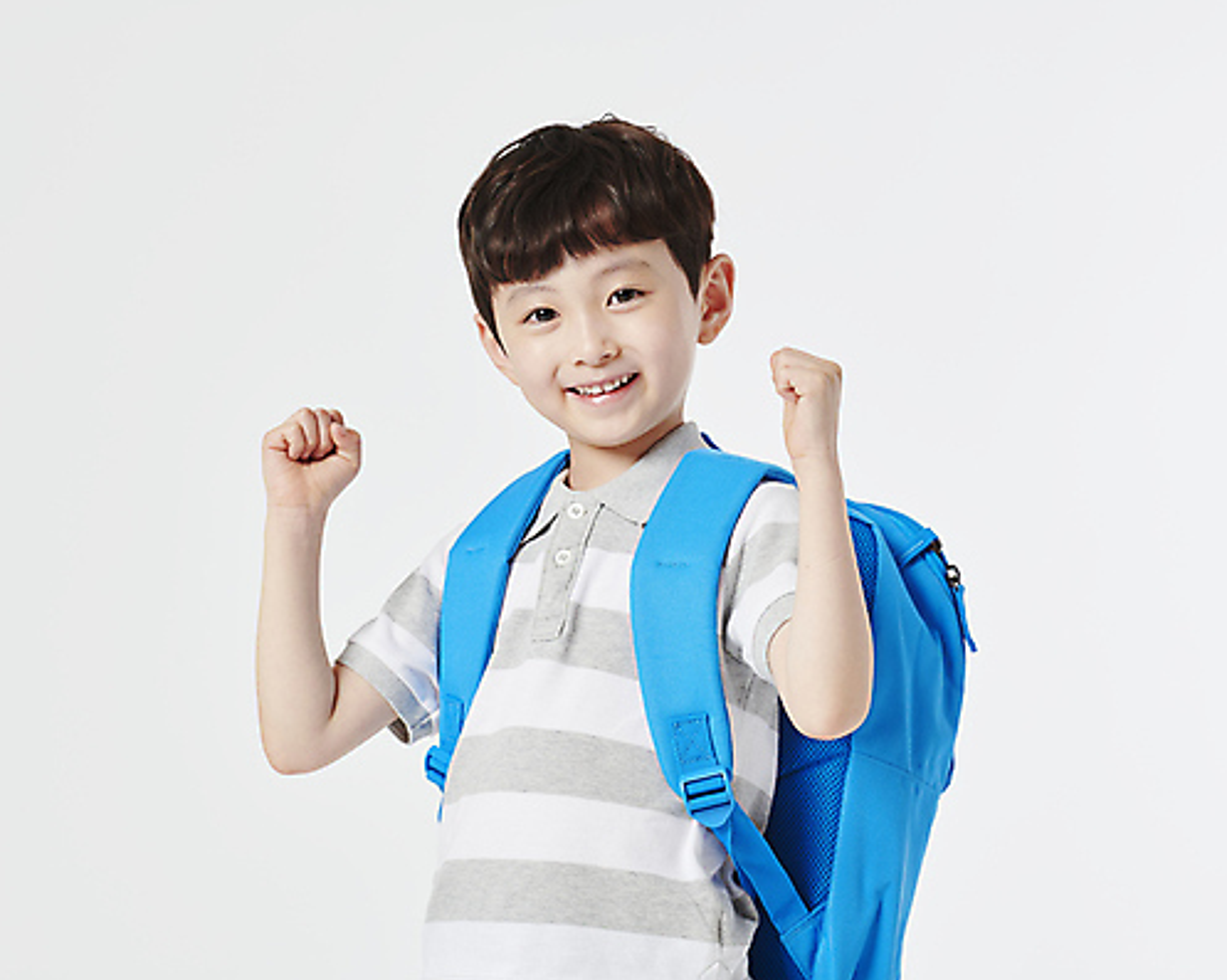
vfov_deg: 11.3
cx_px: 672
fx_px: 4936
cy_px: 491
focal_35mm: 136
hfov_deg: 14.2
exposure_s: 1/125
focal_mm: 120
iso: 100
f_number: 11
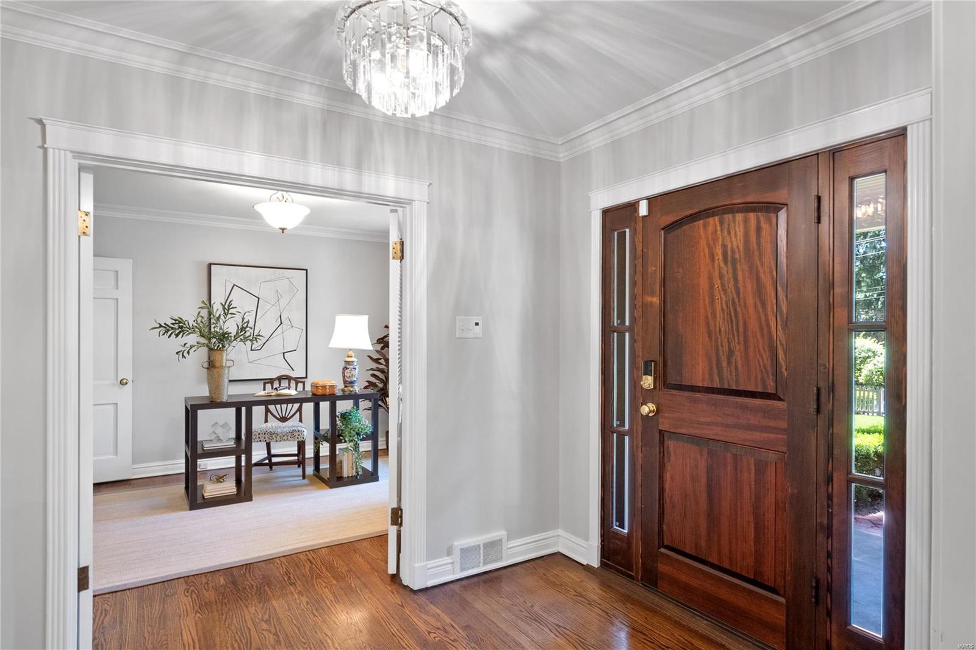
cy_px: 325
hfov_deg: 84.0
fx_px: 542
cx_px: 488
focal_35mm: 20
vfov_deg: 61.9
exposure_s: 1/2.5
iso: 400
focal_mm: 10
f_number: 8
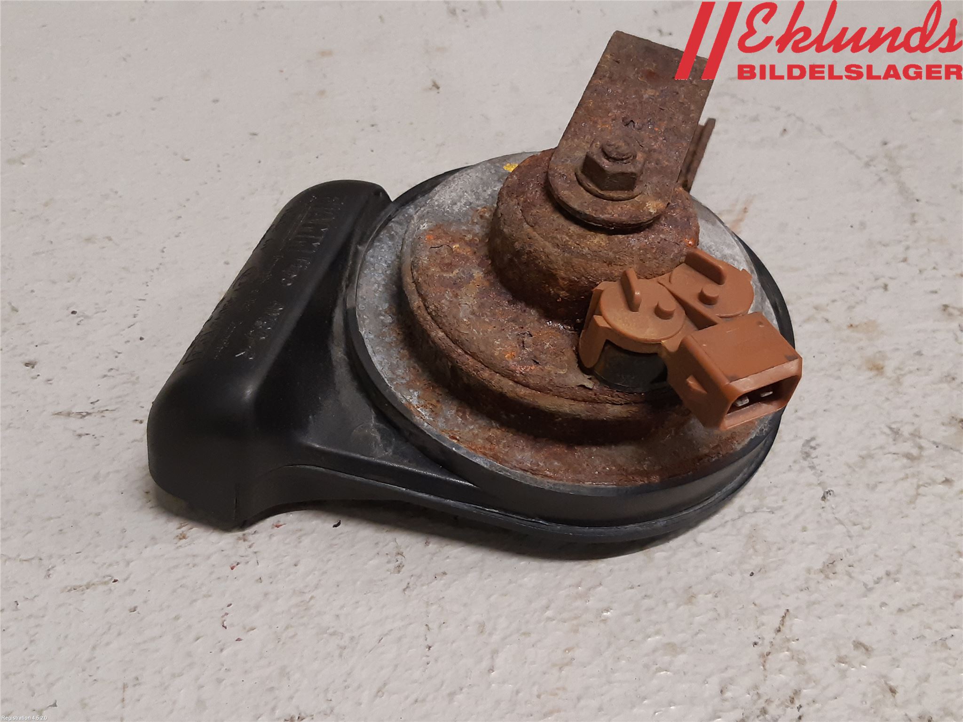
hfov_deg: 67.3
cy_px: 361
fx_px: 723
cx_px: 482
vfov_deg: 53.1
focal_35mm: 26
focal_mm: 3.93
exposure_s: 1/50
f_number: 1.7
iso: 200
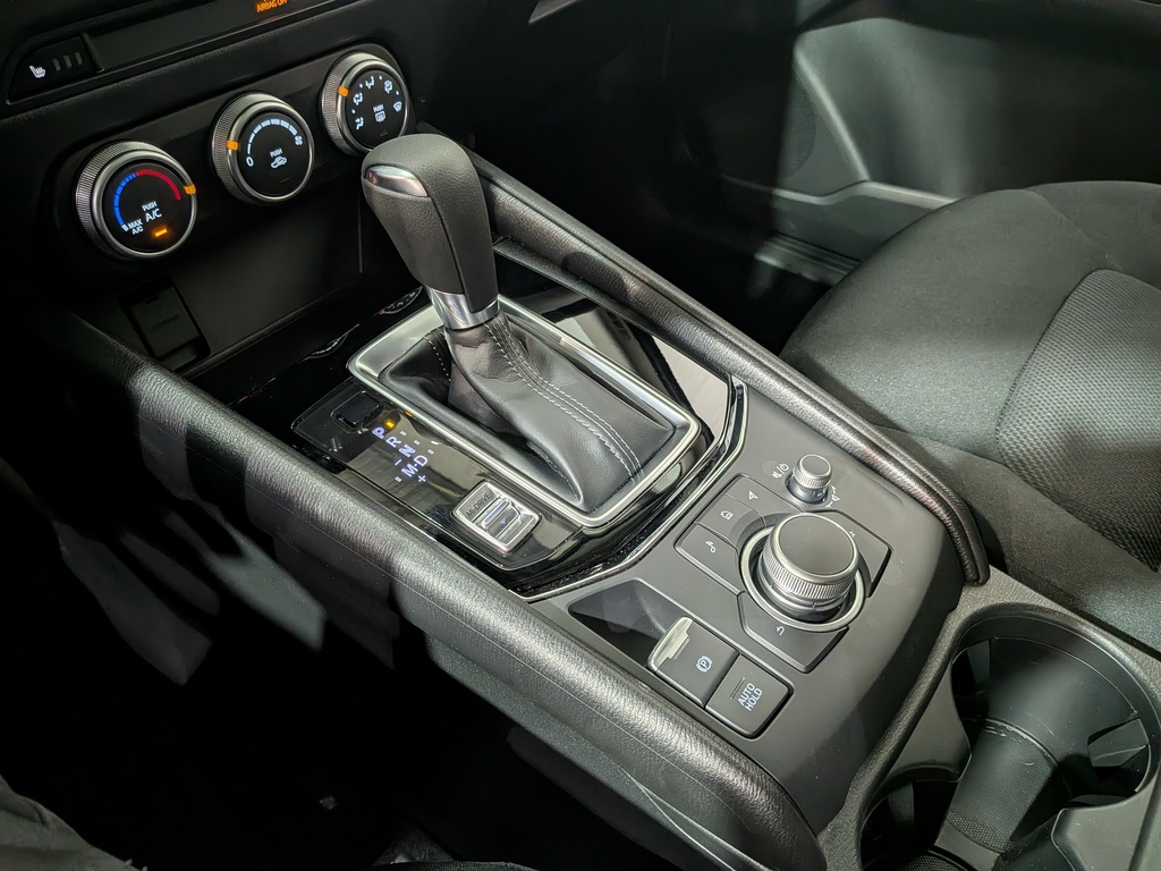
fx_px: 805
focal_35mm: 24
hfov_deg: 71.6
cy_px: 436
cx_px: 580
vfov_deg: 56.8
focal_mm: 4.53
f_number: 1.7
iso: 31
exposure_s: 1/18.4
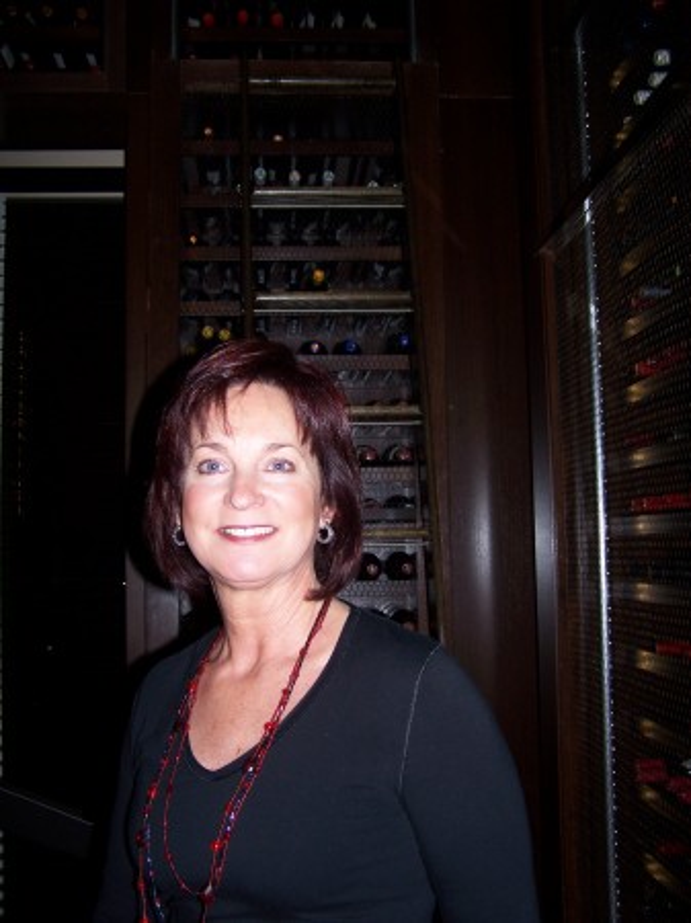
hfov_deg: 37.7
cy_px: 462
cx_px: 346
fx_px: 1012
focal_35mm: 38
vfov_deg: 49.0
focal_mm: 6.3
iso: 80
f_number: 2.8
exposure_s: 1/60
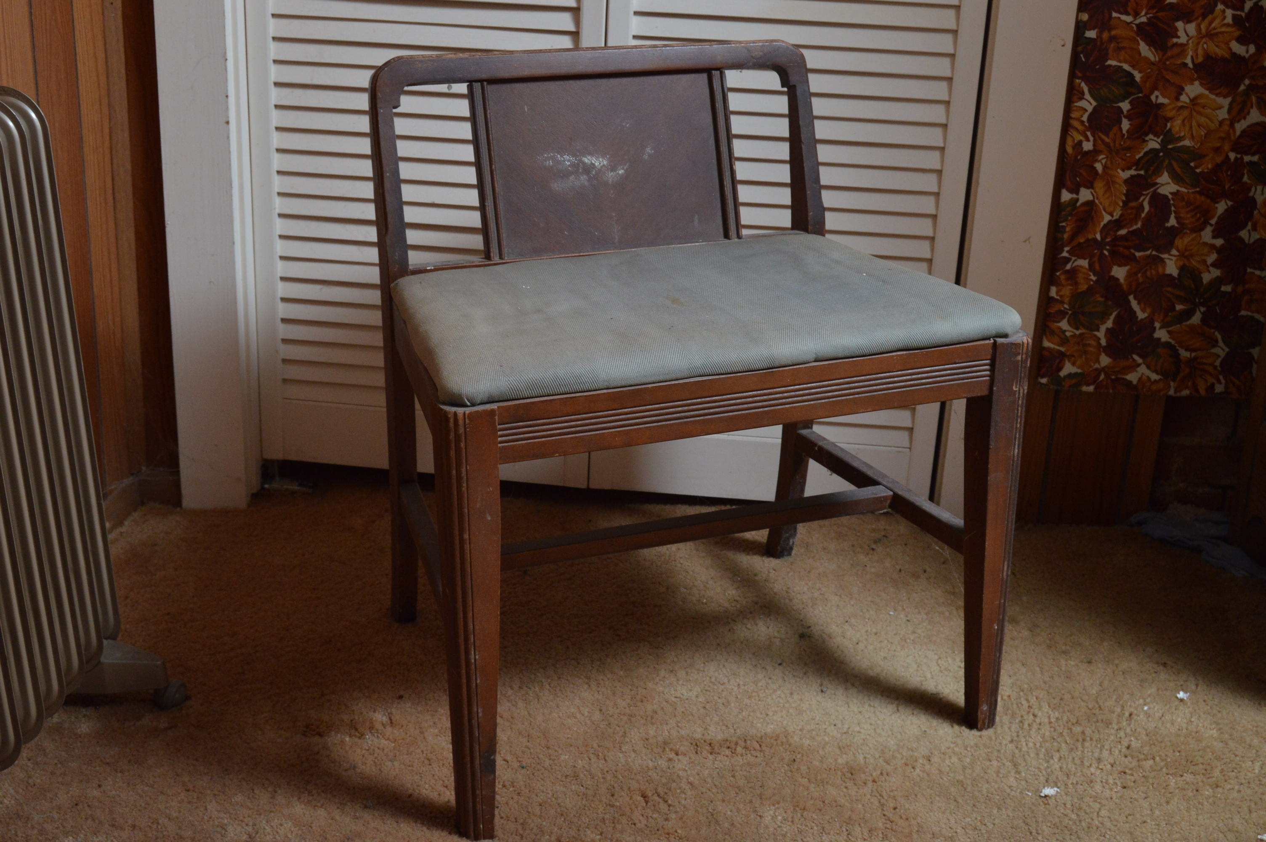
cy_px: 421
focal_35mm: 42
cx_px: 633
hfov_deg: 46.4
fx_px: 1476
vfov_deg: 31.8
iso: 800
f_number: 7.1
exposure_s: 1/160
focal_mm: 28
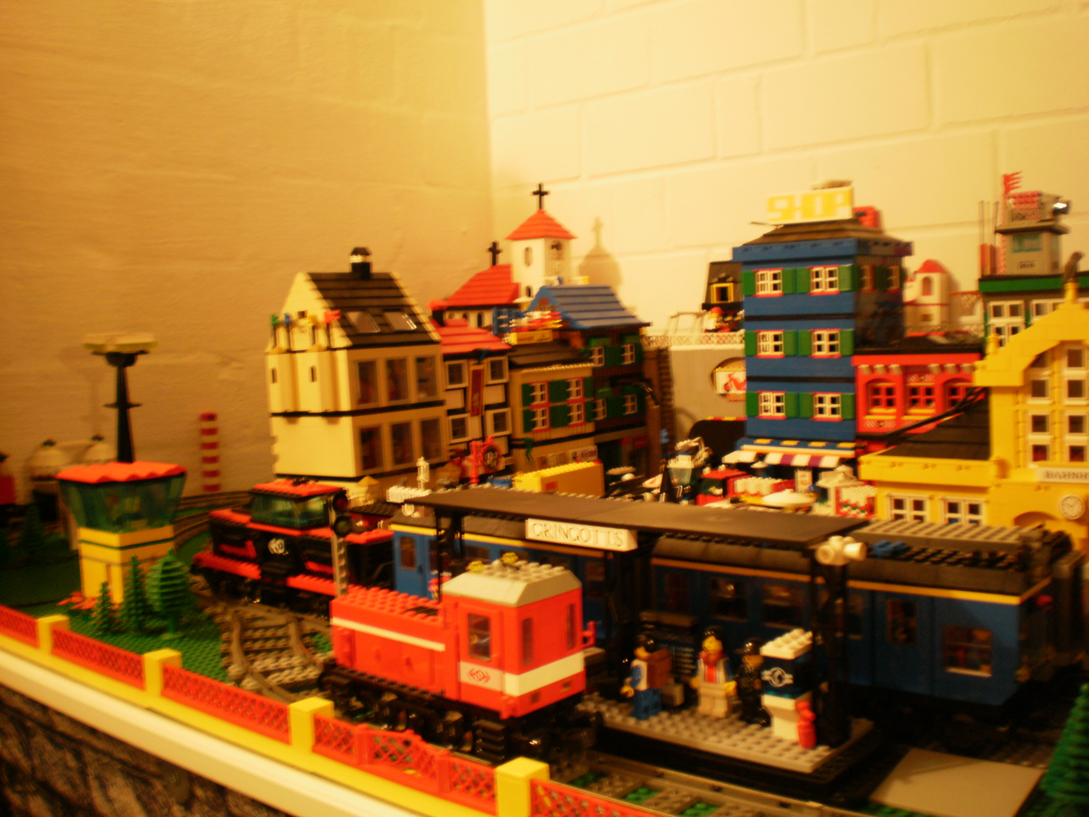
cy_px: 408
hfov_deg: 51.4
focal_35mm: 36
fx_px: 1133
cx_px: 544
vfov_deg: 39.7
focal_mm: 6.3
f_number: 3.1
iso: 125
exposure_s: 1/2
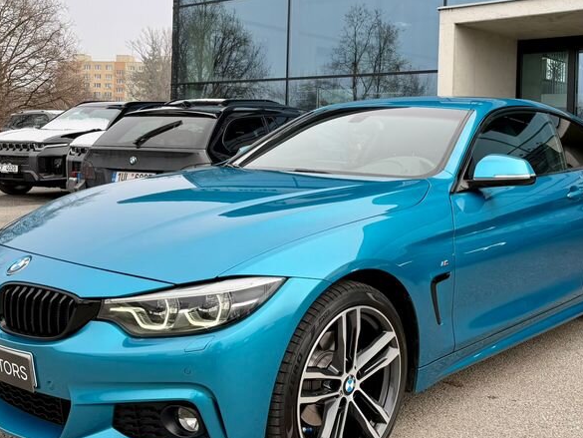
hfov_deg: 44.4
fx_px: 708
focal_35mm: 42
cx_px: 364
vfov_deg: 33.9
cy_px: 126
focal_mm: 6.76
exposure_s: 1/589
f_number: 1.78
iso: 100
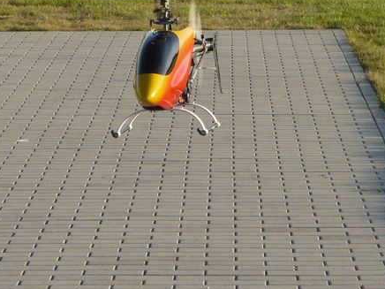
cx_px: 193
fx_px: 2925
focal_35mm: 263
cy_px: 59
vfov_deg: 5.6
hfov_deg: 7.5
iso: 200
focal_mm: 18.3
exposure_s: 1/320
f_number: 5.6
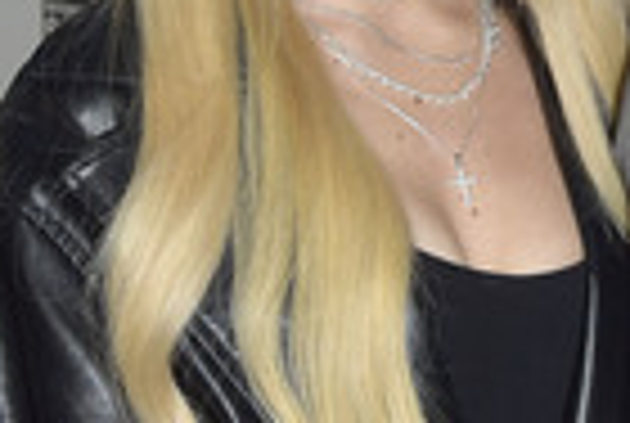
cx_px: 783
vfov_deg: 8.7
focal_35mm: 154
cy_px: -234
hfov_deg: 12.9
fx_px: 2701
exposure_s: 1/250
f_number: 6.3
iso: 1250
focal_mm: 48
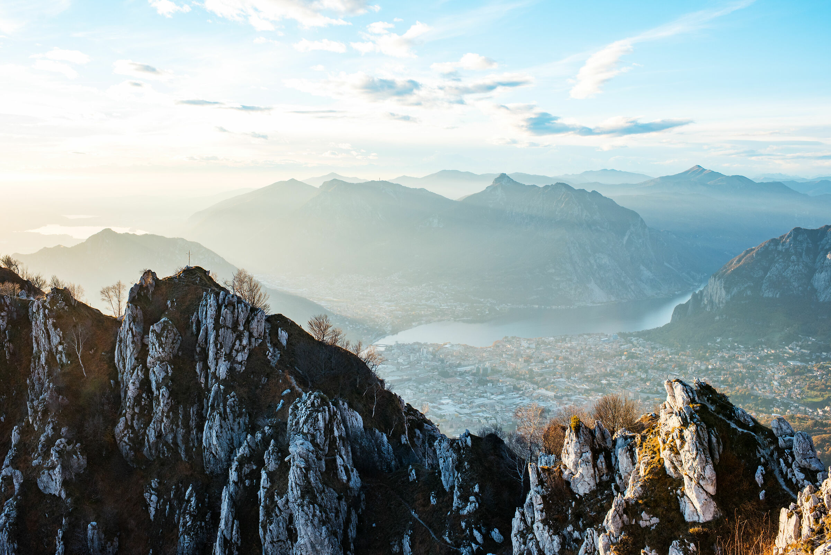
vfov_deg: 37.9
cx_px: 416
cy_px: 278
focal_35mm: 35
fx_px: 808
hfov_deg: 54.4
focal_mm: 35
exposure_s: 1/320
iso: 320
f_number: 6.3
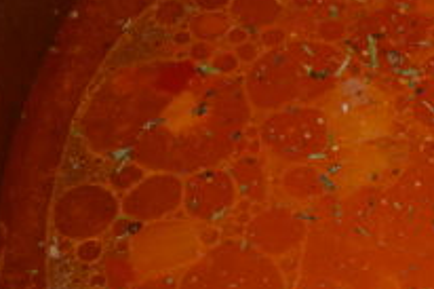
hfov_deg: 16.5
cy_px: 220
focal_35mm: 112
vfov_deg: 12.2
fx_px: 1349
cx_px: 674
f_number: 8
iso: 100
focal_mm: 22
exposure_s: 1/60
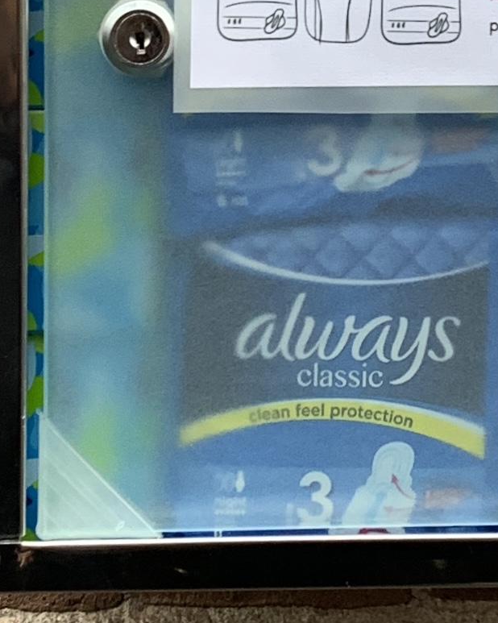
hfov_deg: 14.0
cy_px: -47
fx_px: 2009
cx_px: 429
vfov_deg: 17.1
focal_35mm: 109
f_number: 1.8
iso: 100
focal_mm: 4.25
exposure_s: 1/68
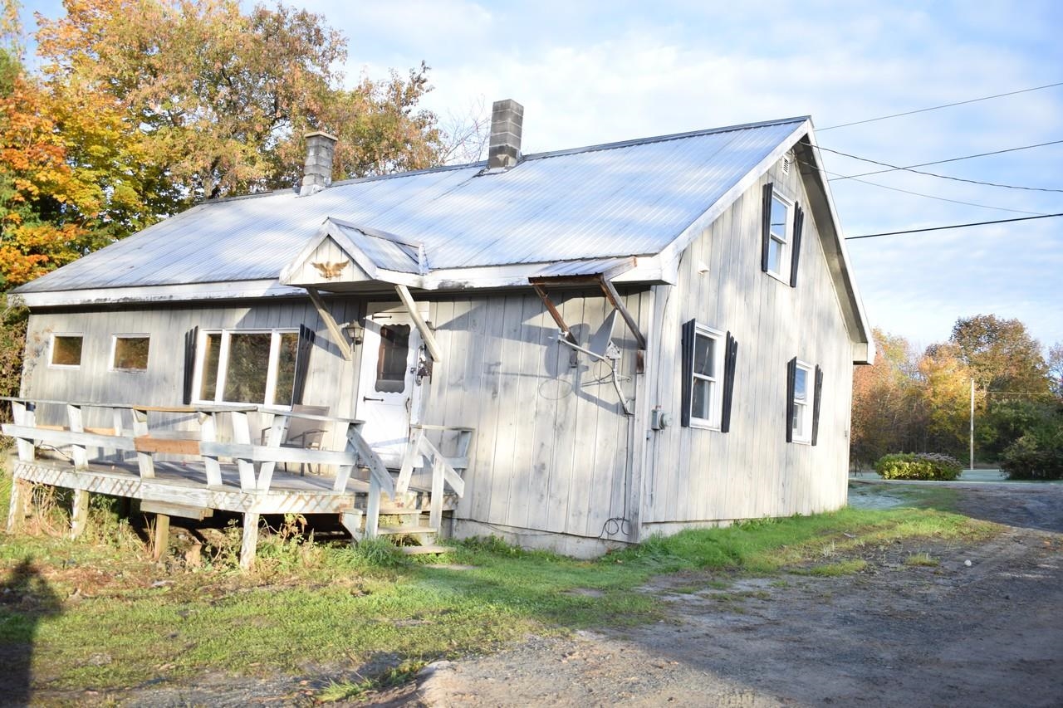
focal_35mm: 32
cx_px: 532
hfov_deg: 59.5
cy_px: 354
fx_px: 930
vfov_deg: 41.7
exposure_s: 1/100
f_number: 3.8
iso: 100
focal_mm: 21
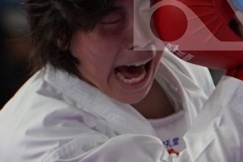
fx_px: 7121
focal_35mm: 1055
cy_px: -13
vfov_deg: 1.3
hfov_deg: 2.0
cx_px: 438
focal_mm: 135
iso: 800
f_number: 2.8
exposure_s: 1/1000
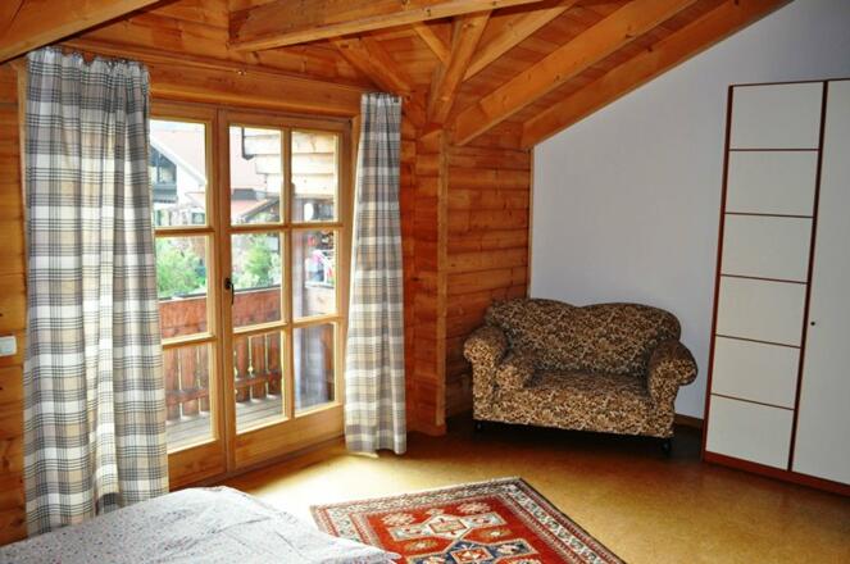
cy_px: 282
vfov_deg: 43.5
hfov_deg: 62.0
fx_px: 707
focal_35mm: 30
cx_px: 425
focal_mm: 20
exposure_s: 1/60
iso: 800
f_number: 3.8
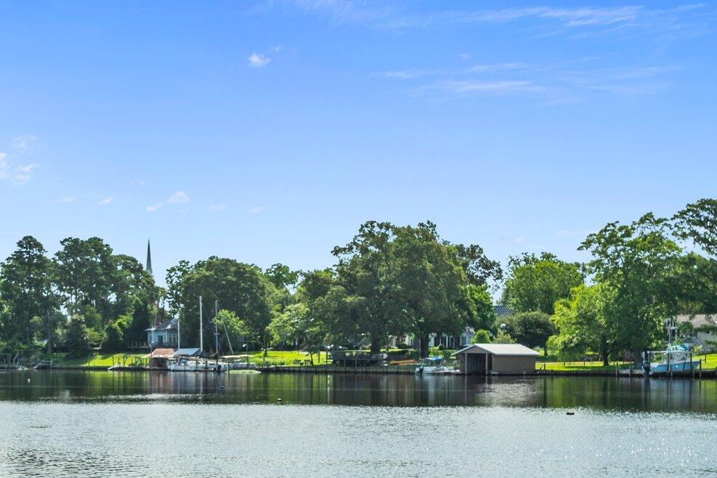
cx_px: 169
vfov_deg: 16.3
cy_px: 417
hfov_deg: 24.2
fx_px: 1653
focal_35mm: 83
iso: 125
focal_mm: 40
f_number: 8
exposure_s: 1/1250
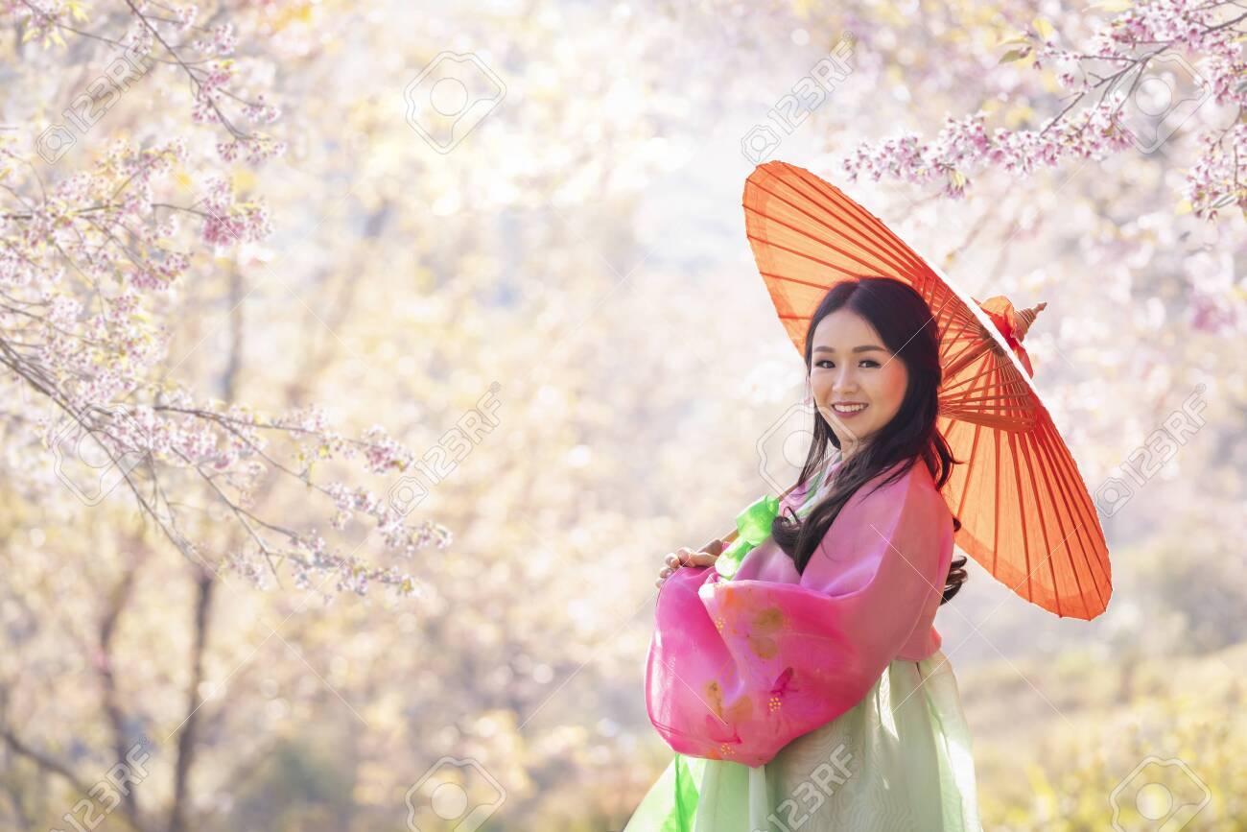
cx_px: 624
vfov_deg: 10.5
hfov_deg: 15.6
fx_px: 4538
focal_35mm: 131
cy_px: 416
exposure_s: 1/400
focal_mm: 131
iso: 400
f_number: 4
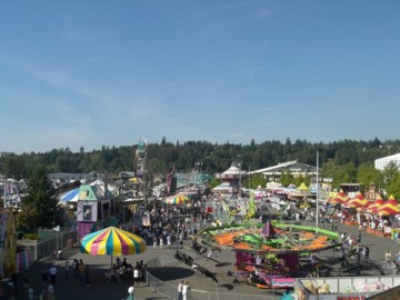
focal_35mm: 38
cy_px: 150
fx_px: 439
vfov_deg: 37.7
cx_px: 200
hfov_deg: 49.0
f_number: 4.4
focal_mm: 6.3
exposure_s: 1/640
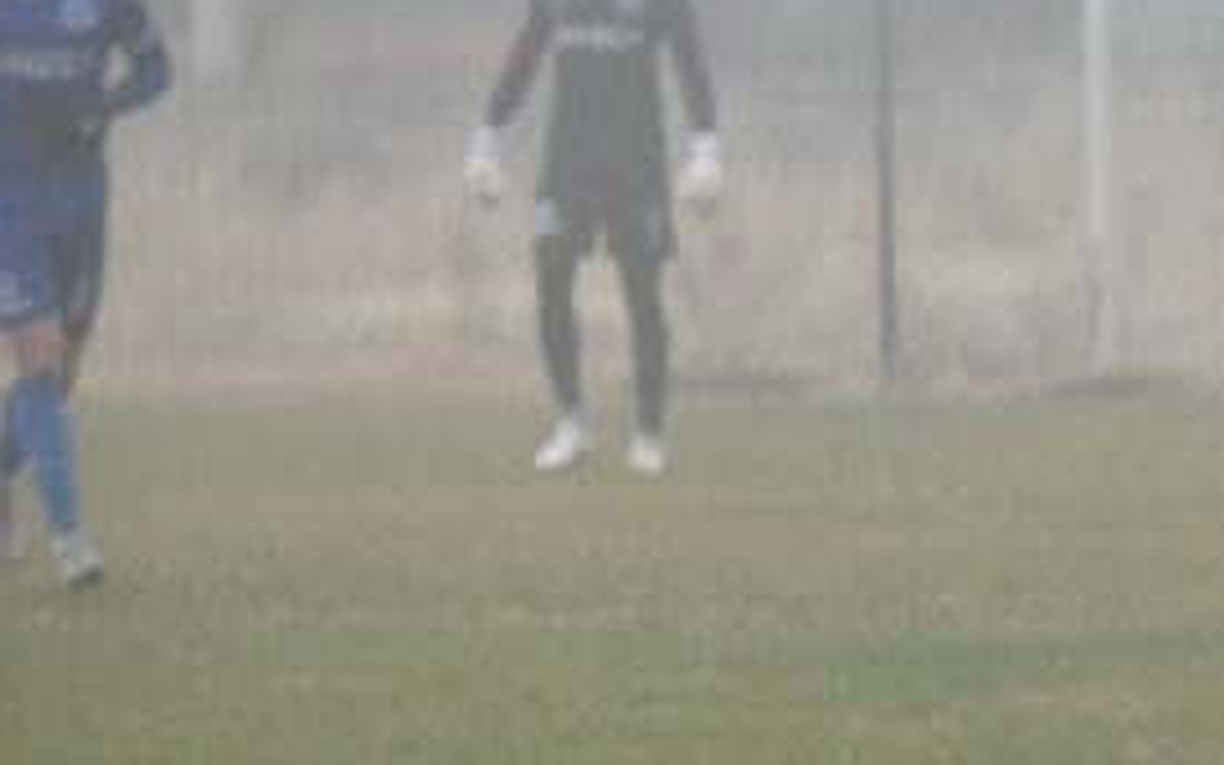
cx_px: 1233
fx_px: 19487
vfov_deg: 2.2
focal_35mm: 584
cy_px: 603
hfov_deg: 3.6
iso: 6400
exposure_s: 1/640
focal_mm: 165
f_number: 5.6
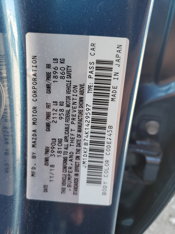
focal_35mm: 26
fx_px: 175
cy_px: 117
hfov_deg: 53.1
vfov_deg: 67.3
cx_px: 88
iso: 62
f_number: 1.5
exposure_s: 1/120
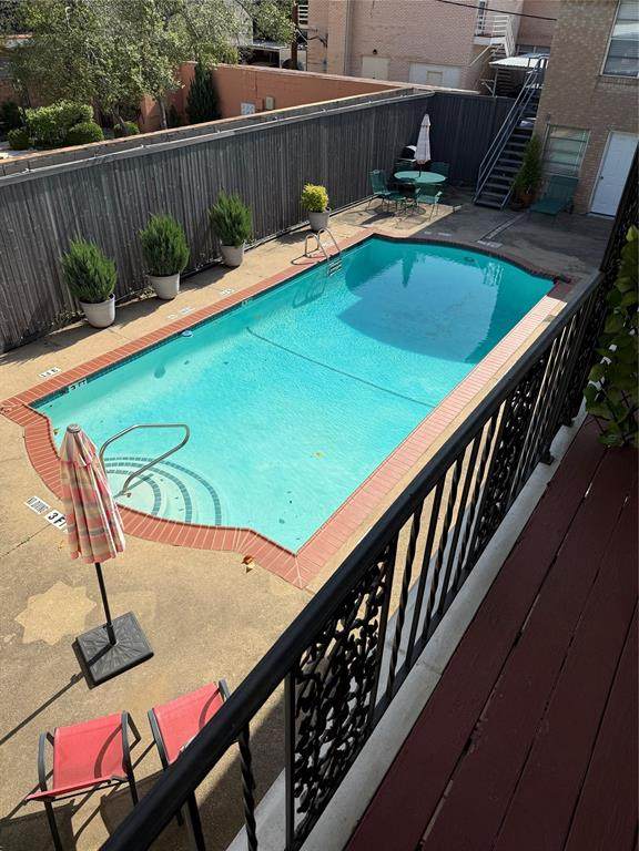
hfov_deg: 56.8
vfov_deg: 71.6
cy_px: 426
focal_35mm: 24
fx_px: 591
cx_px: 320
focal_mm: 6.76
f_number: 1.78
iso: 80
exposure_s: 1/4405
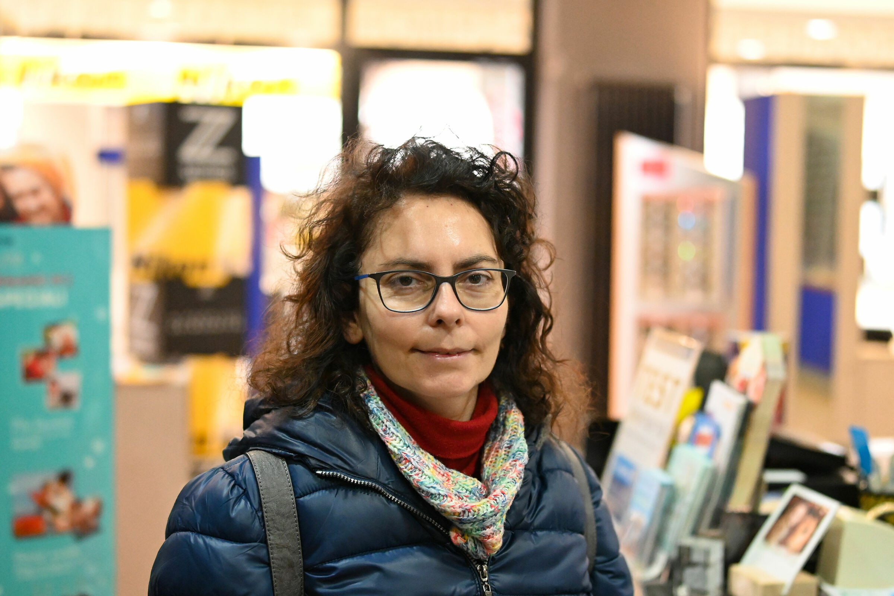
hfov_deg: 37.9
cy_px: 298
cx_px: 447
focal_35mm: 52
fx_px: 1304
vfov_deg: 25.8
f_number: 1.4
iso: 4000
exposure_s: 1/1000
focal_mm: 35
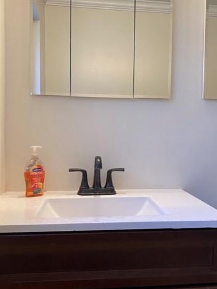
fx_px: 301
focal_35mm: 36
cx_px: 123
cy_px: 143
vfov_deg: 51.3
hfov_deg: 39.6
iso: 80
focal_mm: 4.25
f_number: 1.8
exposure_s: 1/60
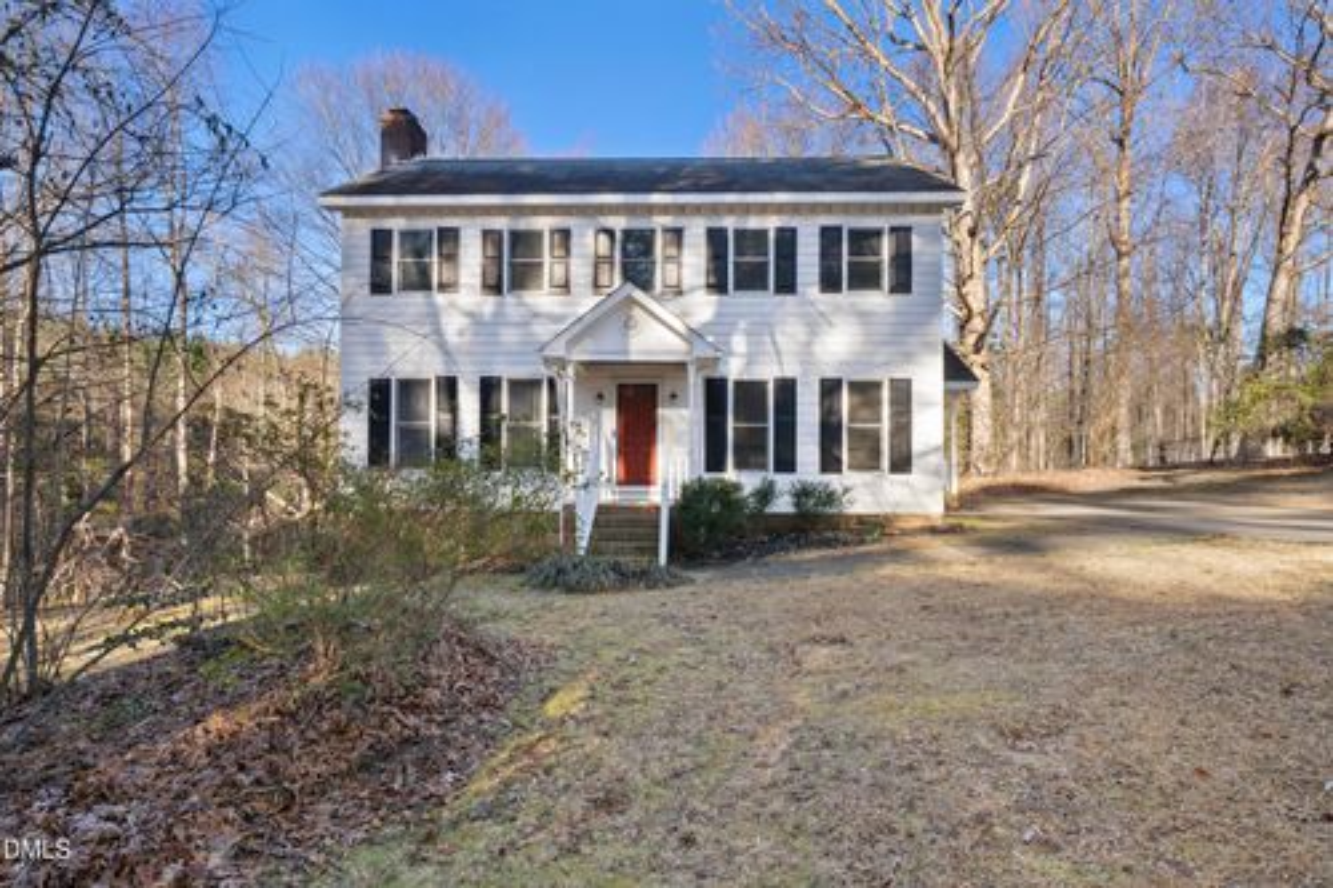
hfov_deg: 90.0
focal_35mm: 18
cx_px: 666
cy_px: 444
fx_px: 666
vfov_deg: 67.3
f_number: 7.1
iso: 200
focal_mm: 18
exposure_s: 1/30
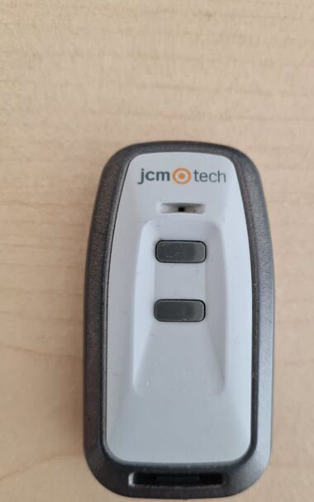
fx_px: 397
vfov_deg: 64.6
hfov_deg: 43.0
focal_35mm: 29
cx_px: 185
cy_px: 263
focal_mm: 5.4
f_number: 1.8
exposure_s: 1/100
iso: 125
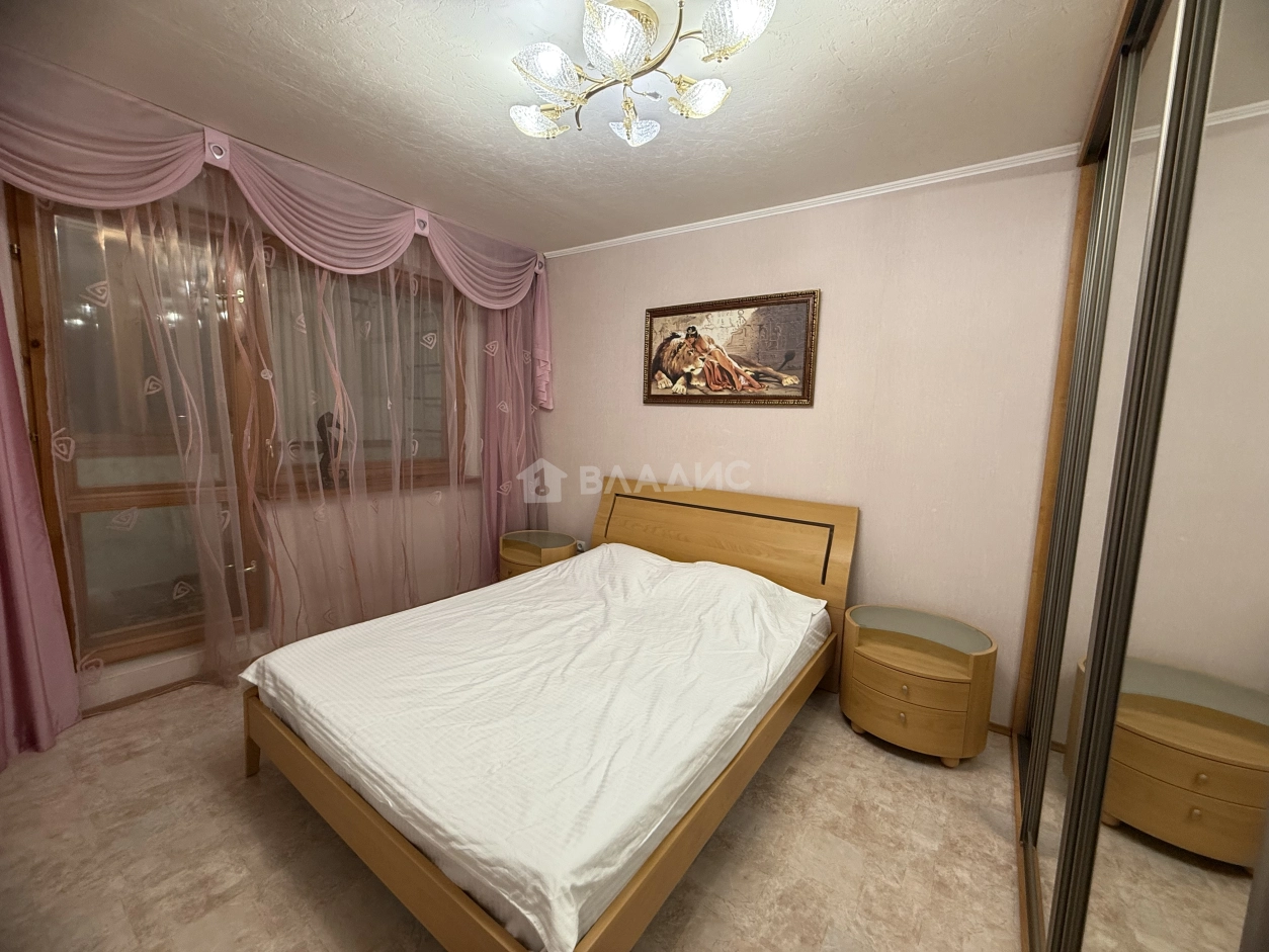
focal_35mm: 14
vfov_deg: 85.7
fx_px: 513
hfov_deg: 102.1
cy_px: 476
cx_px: 634
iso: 200
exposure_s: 1/50
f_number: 2.2
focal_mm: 2.22
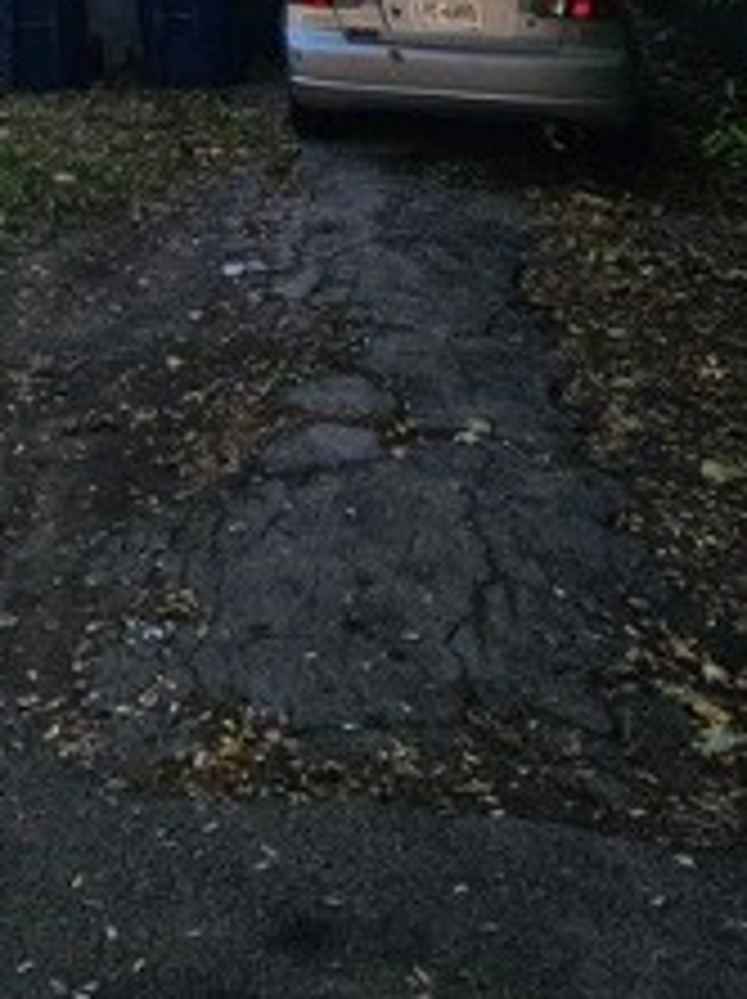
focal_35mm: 45
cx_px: -198
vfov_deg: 27.4
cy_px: -531
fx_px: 1297
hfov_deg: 27.4
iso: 50
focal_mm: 2.2
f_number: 2.2
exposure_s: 1/1601
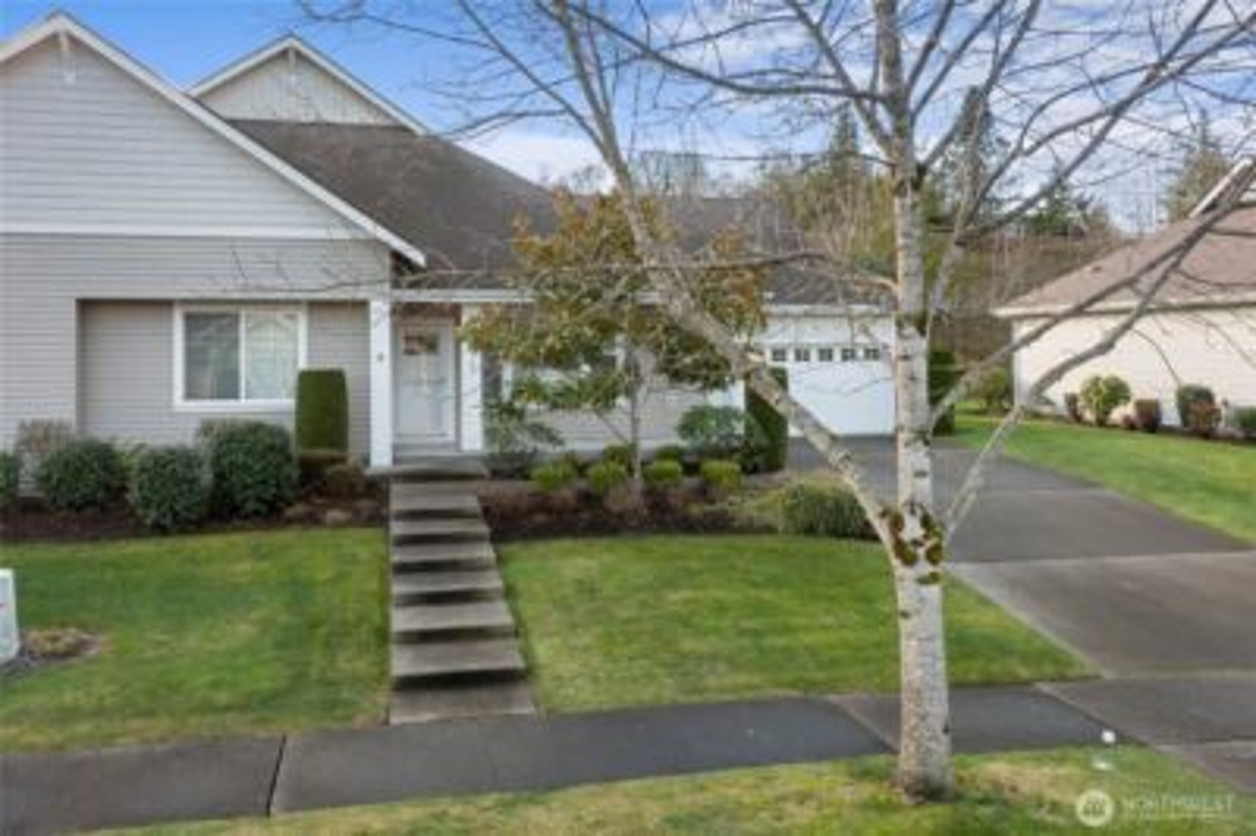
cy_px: 418
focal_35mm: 28
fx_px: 976
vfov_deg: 46.3
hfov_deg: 65.5
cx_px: 628
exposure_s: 1/120
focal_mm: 10.26
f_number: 7.1
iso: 400
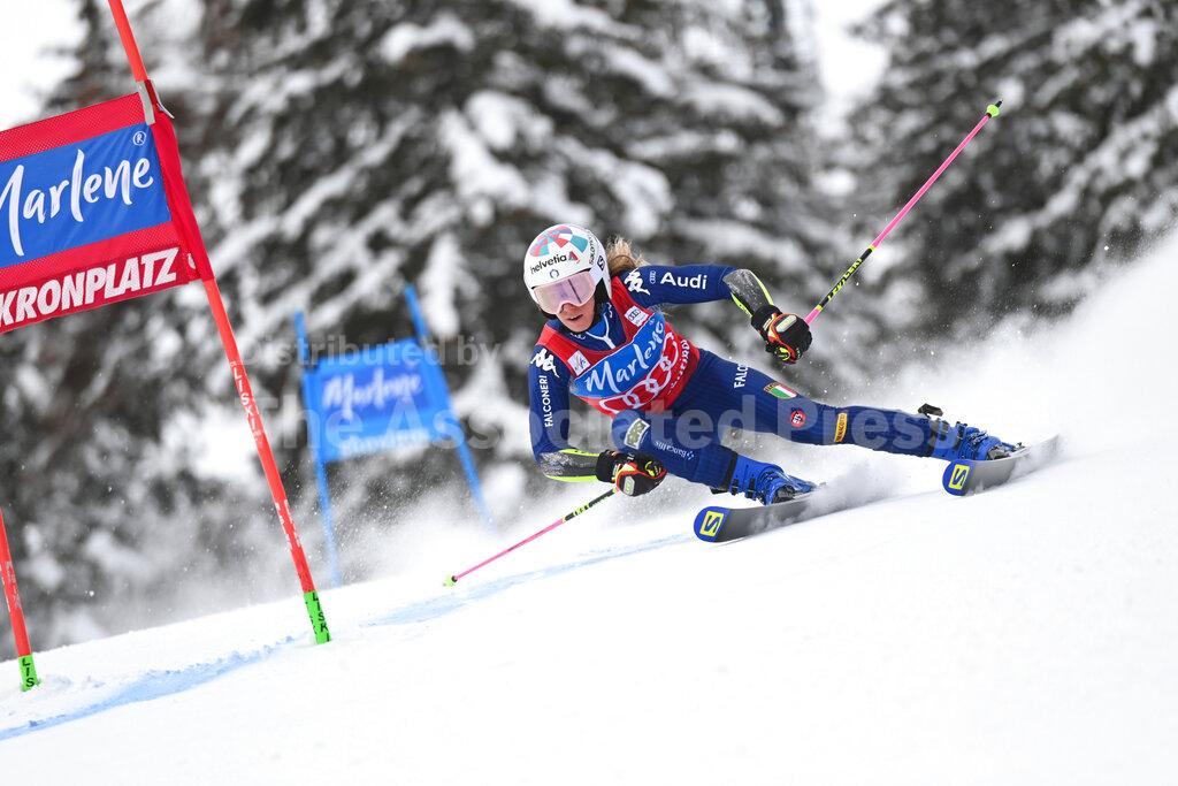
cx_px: 589
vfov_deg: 3.7
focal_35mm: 370
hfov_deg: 5.6
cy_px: 393
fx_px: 12108
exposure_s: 1/1600
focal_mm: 370
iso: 800
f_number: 5.6
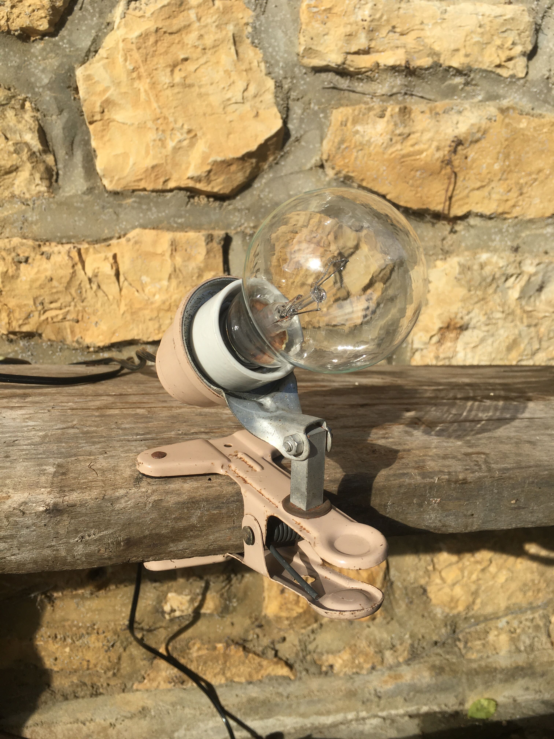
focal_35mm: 29
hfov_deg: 48.2
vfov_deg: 61.7
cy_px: 370
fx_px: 619
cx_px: 277
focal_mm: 4.15
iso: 25
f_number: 2.2
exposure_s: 1/1148
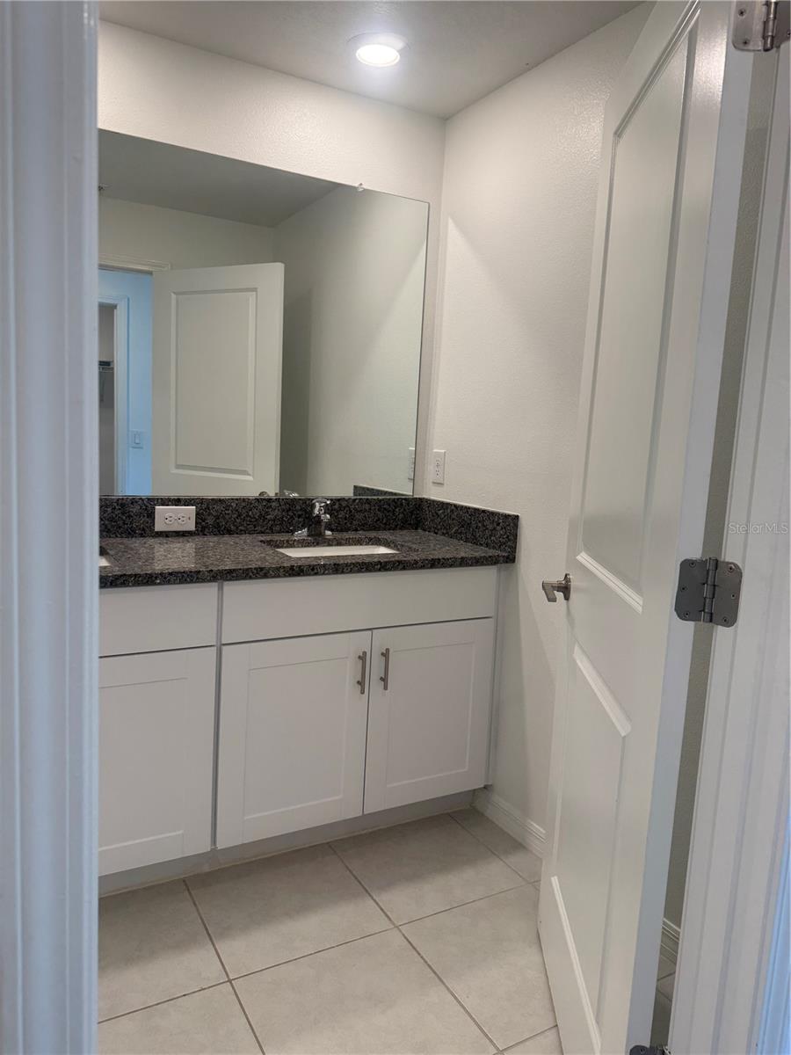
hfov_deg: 56.8
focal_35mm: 24
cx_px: 396
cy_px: 528
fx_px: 731
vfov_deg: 71.6
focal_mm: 6.76
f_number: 1.78
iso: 100
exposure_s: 1/120
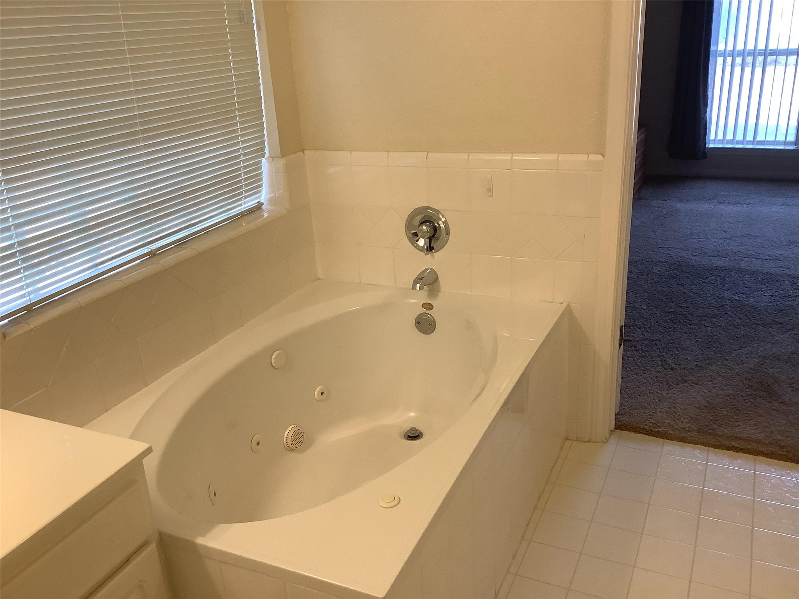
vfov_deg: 45.4
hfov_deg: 58.4
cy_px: 300
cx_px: 400
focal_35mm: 31
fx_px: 716
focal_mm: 3.3
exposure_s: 1/60
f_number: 2.4
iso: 100
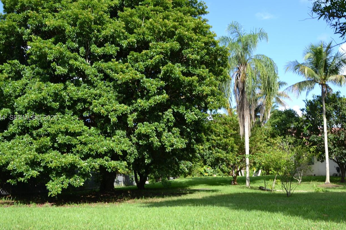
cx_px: 195
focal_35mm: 35
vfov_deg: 37.8
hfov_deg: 54.3
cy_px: 118
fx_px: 336
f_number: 6.3
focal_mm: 18
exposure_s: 1/160
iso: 100
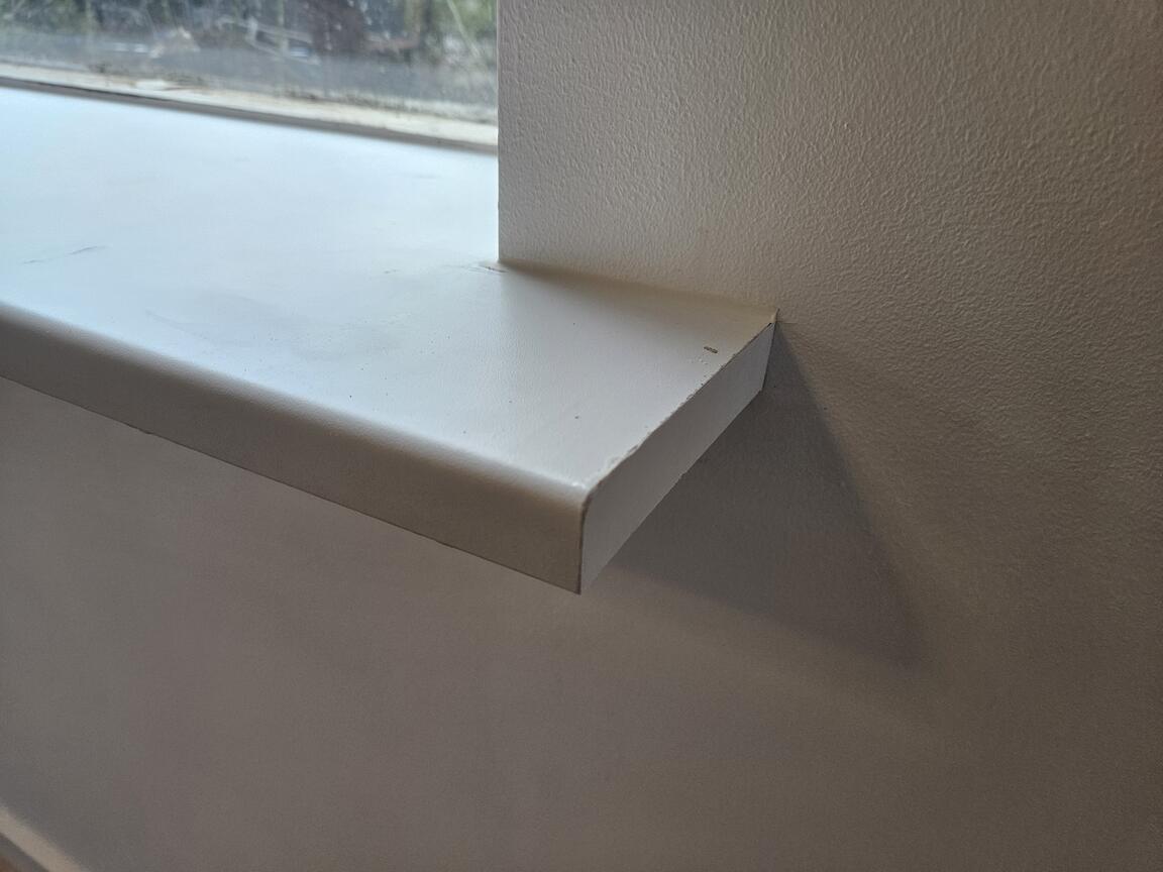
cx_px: 582
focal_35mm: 23
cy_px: 436
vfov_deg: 58.9
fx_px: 773
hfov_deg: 73.9
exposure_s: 1/100
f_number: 1.8
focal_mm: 5.4
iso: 125
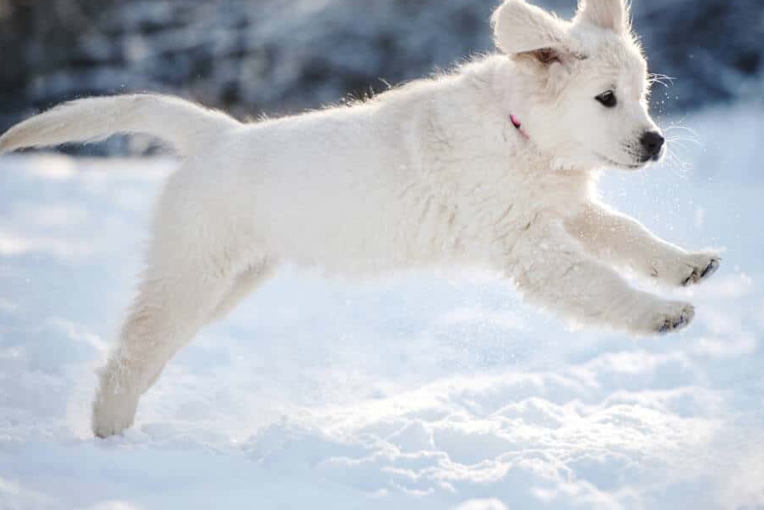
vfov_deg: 5.2
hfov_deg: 7.7
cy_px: 224
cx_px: 481
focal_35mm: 267
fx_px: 5669
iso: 200
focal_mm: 200
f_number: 2.8
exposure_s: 1/1250
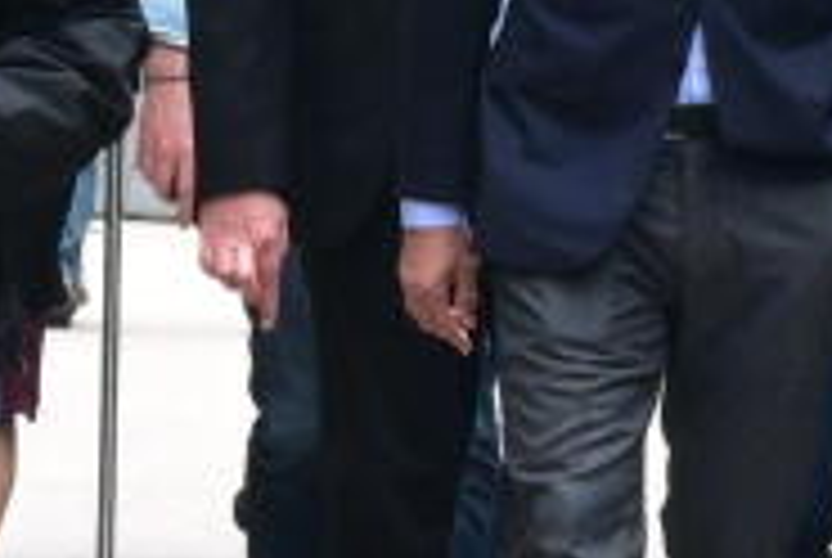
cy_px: 158
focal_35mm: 1068
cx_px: 931
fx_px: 24722
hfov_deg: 1.9
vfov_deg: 1.3
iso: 2500
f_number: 14
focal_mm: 200
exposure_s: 1/320
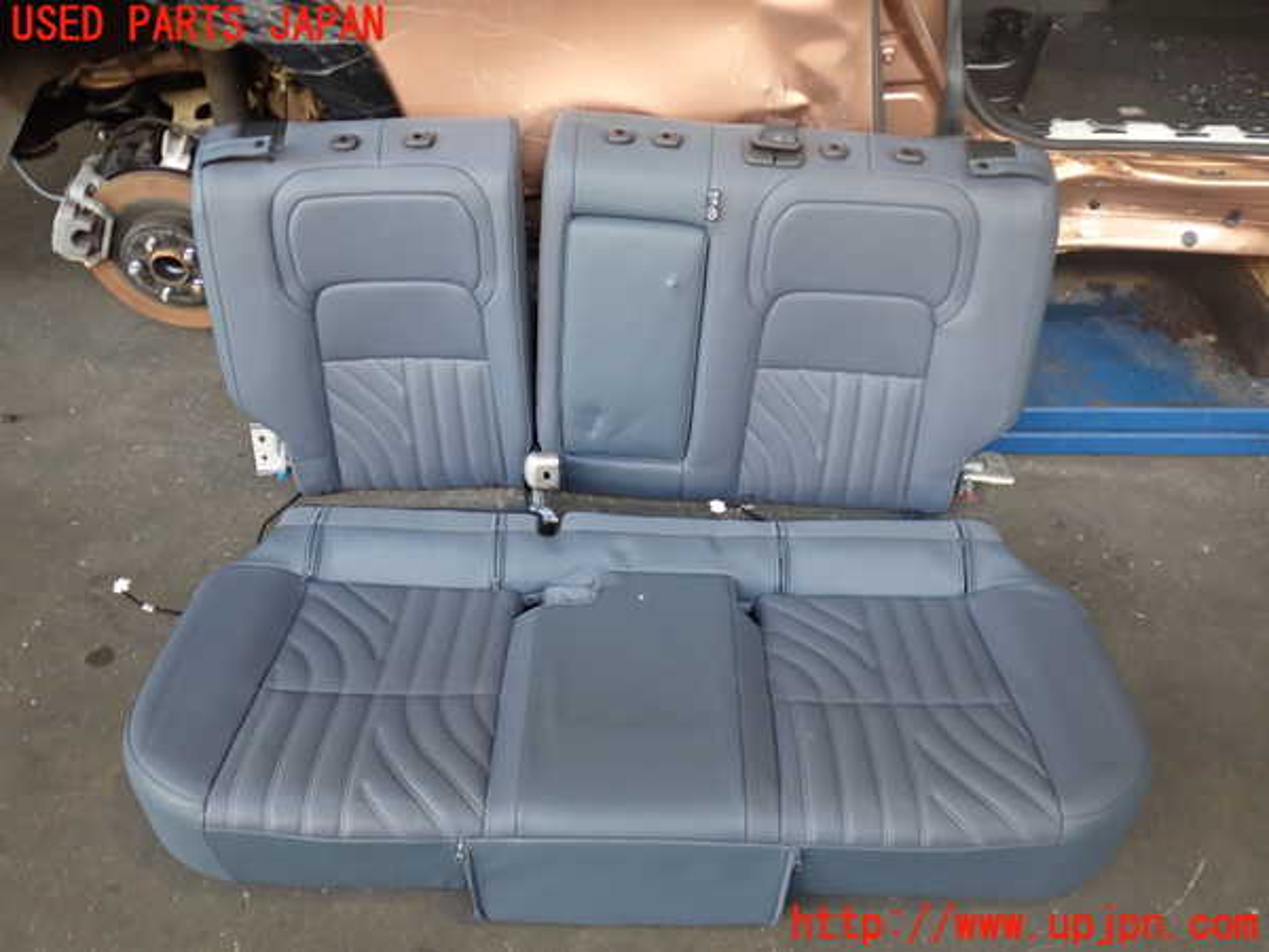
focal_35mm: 30
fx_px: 1100
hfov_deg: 60.0
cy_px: 476
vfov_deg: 46.8
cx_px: 634
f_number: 2.3
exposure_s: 1/30
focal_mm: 5.4
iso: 200
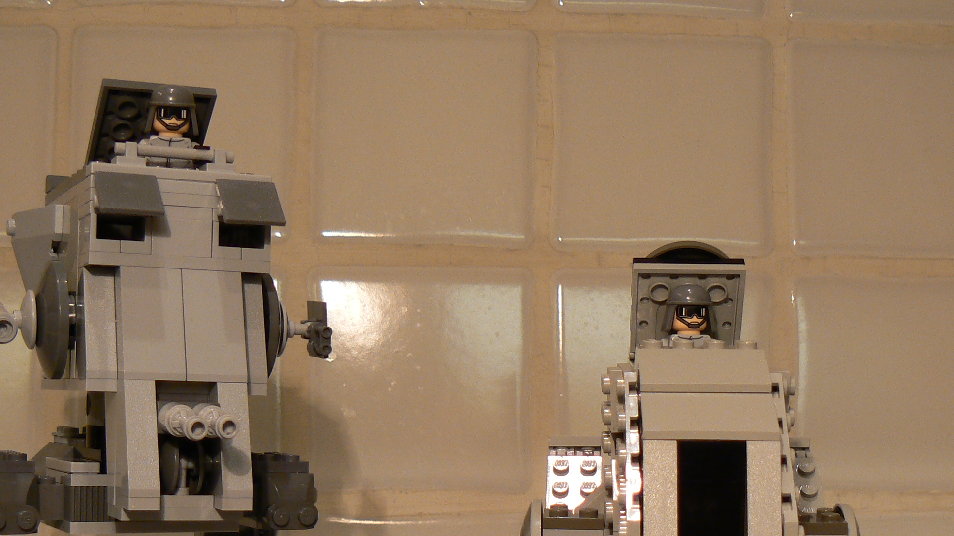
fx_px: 1442
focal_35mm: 57
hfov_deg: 36.6
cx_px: 422
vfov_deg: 20.8
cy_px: 448
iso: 100
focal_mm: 6
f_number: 2.8
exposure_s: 1/20
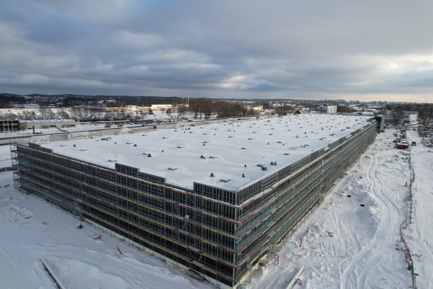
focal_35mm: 22
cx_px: 216
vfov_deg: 57.2
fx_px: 265
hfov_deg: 78.6
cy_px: 144
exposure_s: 1/1000
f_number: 2.8
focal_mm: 8.38
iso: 100
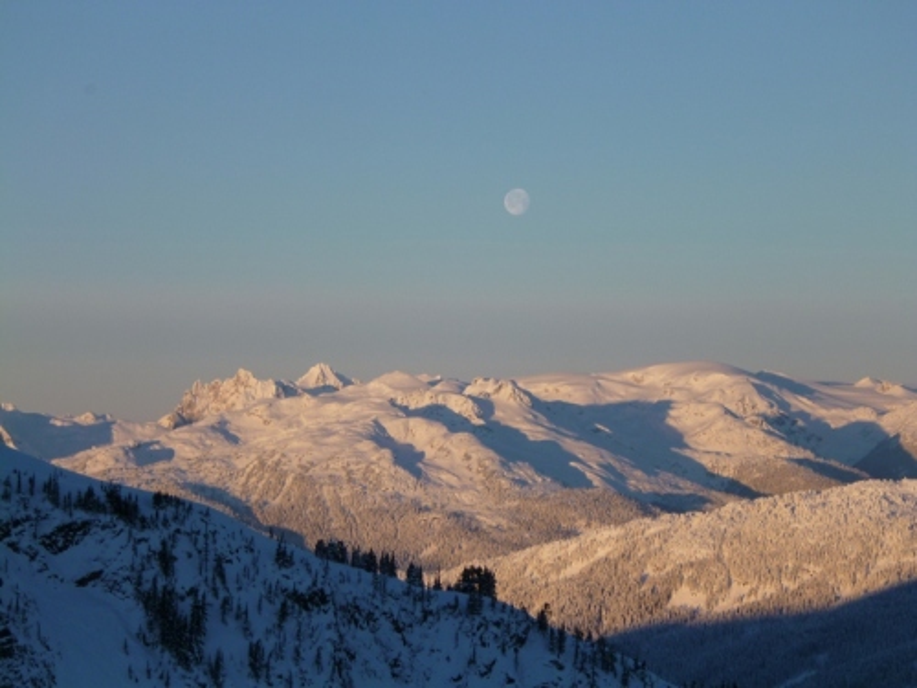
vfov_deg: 12.3
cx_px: 458
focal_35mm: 120
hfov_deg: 16.4
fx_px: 3179
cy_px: 344
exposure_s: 1/200
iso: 100
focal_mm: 21.5
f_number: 6.4
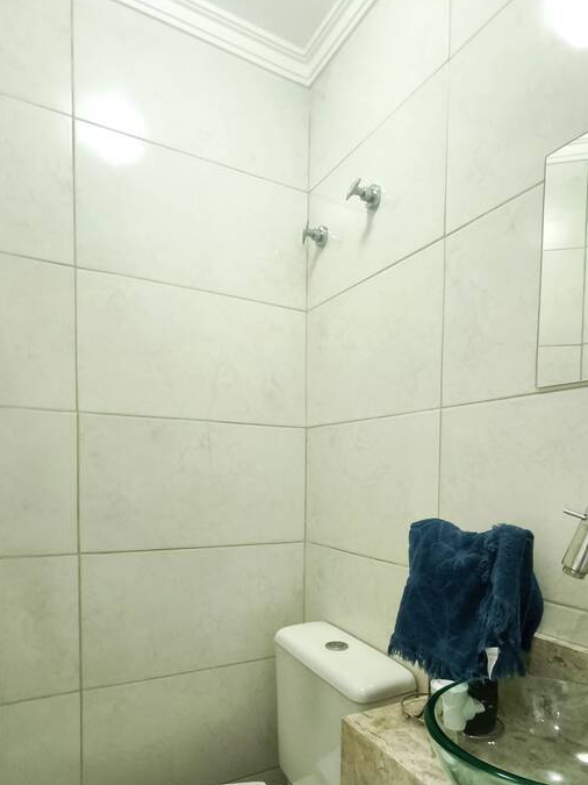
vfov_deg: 70.1
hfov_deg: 56.5
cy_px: 506
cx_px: 345
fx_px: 544
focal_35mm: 24
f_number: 2.2
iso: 640
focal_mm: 1.91
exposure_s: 1/24
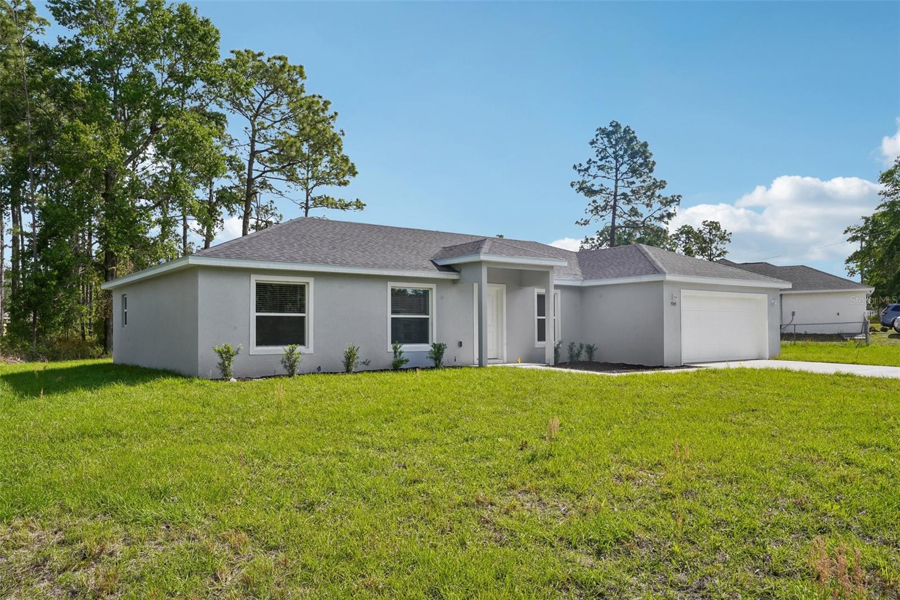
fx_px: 650
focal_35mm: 26
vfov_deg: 49.5
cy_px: 300
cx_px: 450
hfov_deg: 69.4
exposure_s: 1/40
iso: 100
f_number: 20
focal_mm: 26
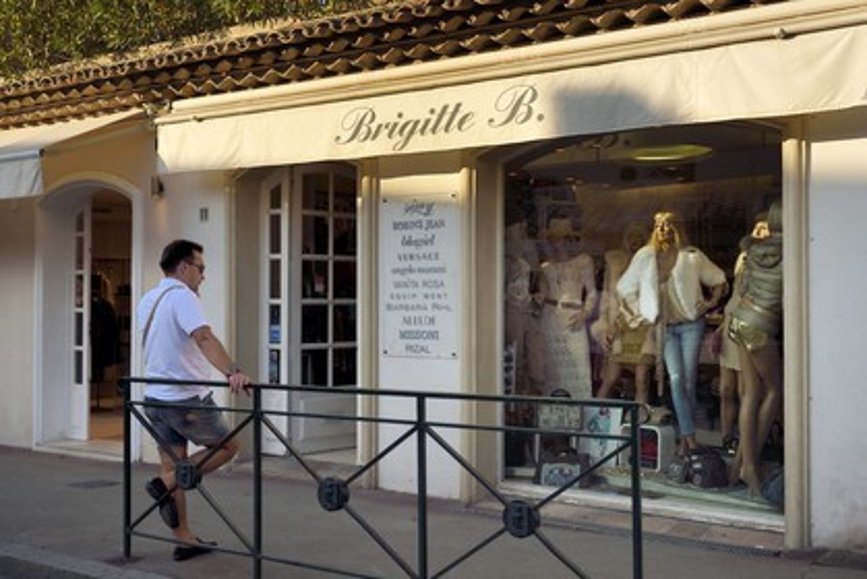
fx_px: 819
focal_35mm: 34
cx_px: 434
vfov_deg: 38.9
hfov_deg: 55.8
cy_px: 290
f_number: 13
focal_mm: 34
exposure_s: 1/200
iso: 400
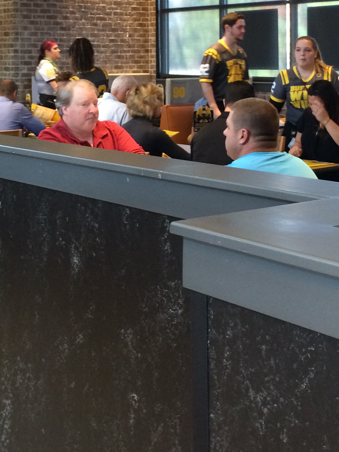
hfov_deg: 23.2
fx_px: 822
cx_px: 130
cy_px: 69
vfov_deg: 29.8
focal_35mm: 63
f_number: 2.2
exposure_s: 1/30
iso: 200
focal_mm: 4.15
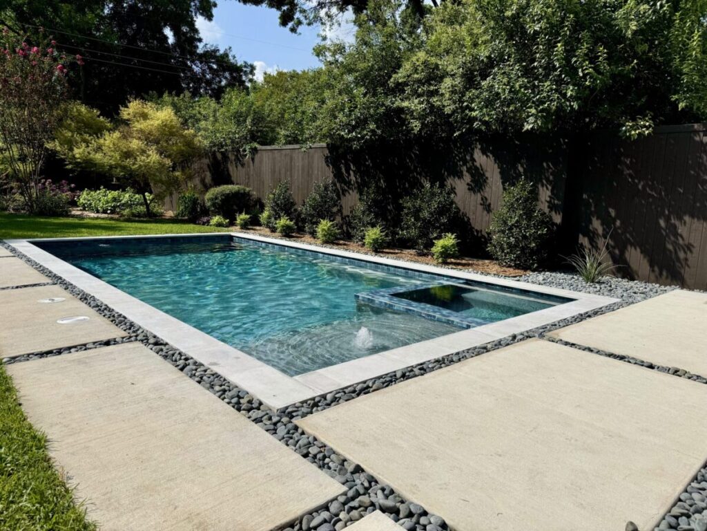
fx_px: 490
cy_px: 266
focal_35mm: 24
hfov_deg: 71.6
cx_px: 354
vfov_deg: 56.8
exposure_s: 1/6410
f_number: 1.78
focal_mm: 6.76
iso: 80
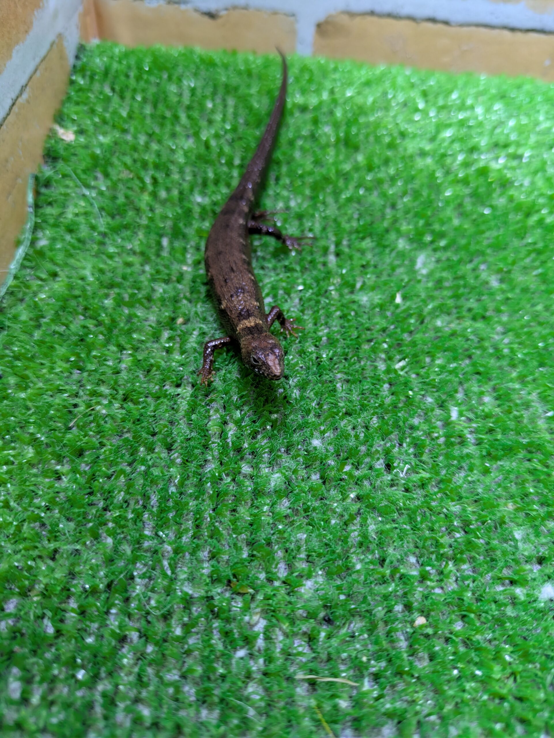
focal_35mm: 25
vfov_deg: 69.4
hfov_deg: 54.9
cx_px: 277
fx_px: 533
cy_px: 369
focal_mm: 5.43
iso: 315
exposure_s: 1/50
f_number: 1.89
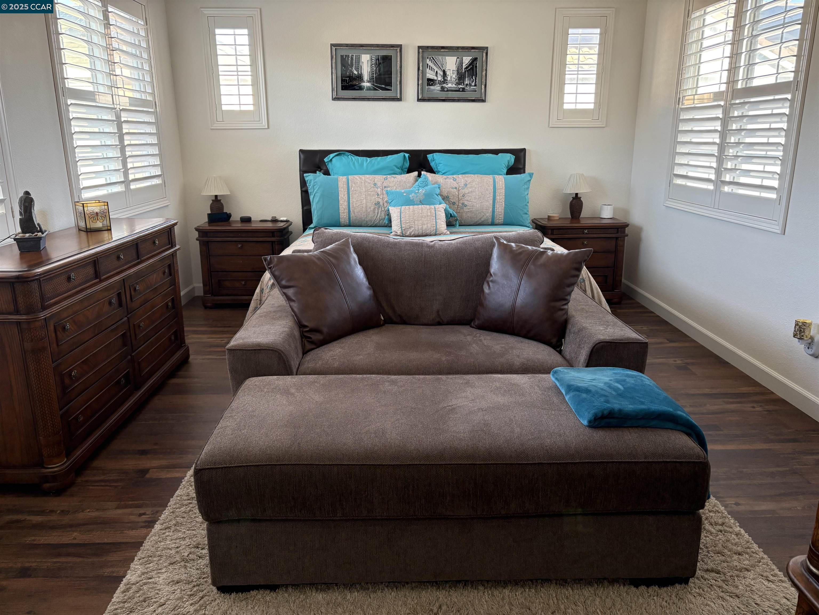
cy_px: 308
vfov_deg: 53.1
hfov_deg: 67.3
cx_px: 410
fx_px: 615
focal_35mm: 26
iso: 125
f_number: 1.6
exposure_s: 1/74
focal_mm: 5.96
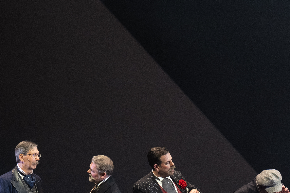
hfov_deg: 5.2
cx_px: 284
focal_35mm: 393
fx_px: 3166
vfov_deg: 3.5
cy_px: 204
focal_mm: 125
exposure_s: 1/250
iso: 800
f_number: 3.5
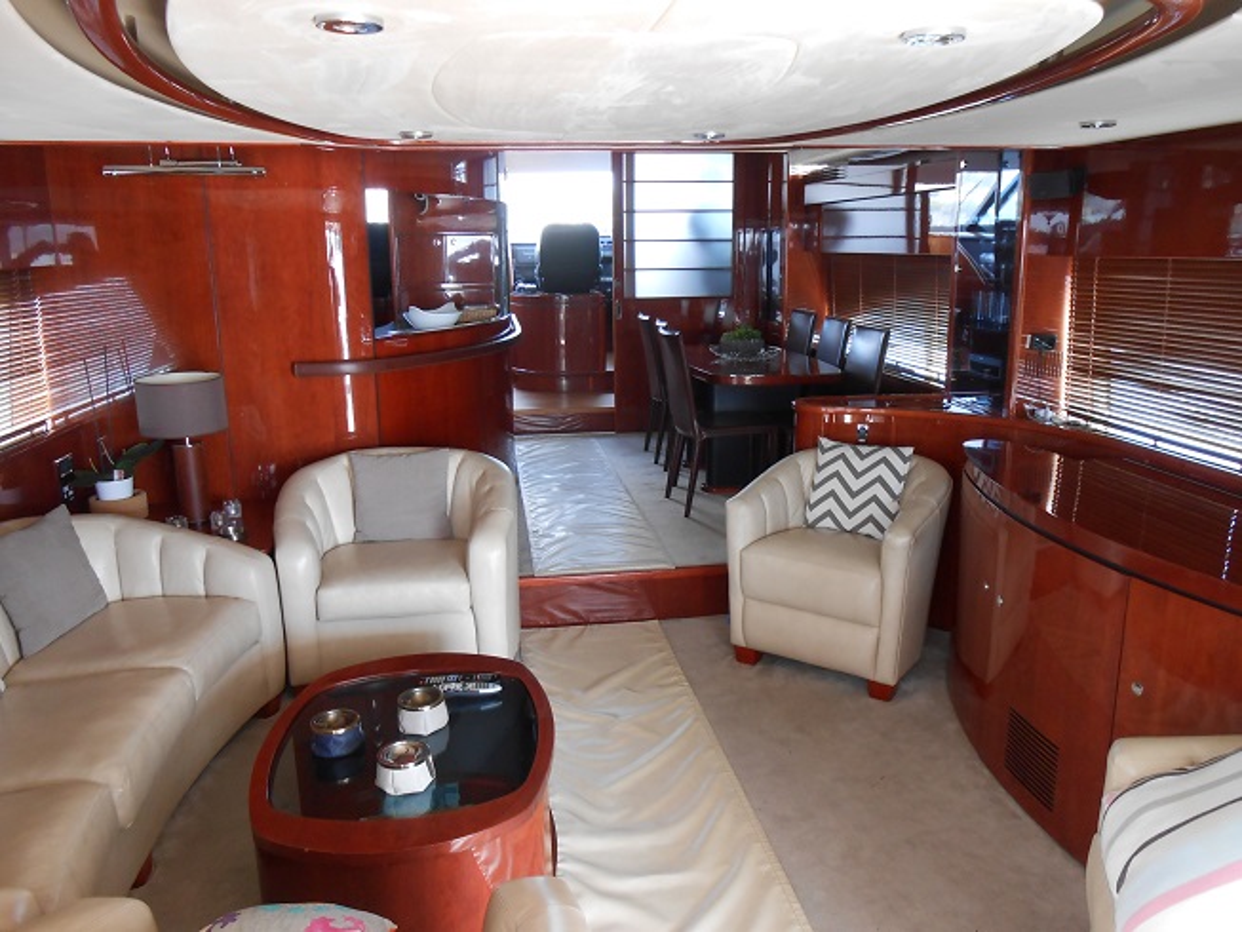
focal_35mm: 26
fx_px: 933
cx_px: 621
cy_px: 466
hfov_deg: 67.3
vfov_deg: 53.1
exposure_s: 1/30
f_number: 3.5
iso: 160
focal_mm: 4.6
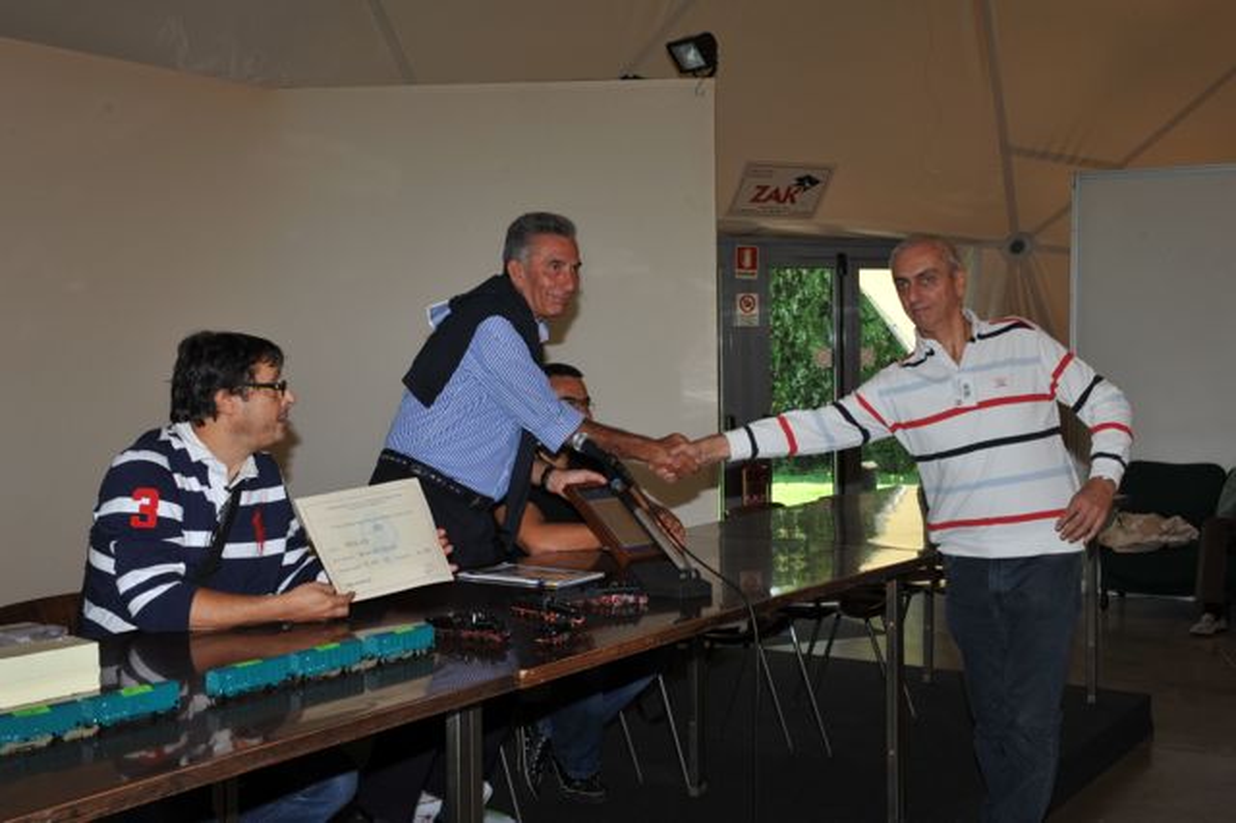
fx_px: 1544
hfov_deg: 43.6
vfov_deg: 29.8
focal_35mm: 45
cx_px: 618
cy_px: 412
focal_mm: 45
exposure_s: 1/50
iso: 400
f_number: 13
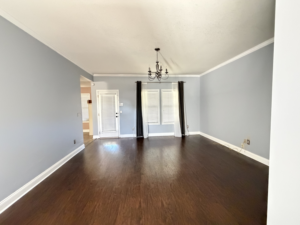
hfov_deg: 102.1
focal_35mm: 14
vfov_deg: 85.7
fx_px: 121
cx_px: 150
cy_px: 112
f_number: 2.2
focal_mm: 2.22
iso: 1250
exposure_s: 1/40
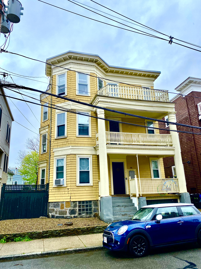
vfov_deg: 67.3
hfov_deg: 53.1
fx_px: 201
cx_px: 100
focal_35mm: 26
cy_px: 134
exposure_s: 1/1206
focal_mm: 4.25
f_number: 1.8
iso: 32
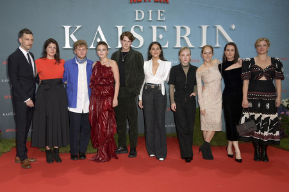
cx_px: 144
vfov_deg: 28.0
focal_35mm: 48
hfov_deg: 41.1
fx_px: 385
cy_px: 96
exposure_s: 1/250
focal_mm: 48
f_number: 6.3
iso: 400
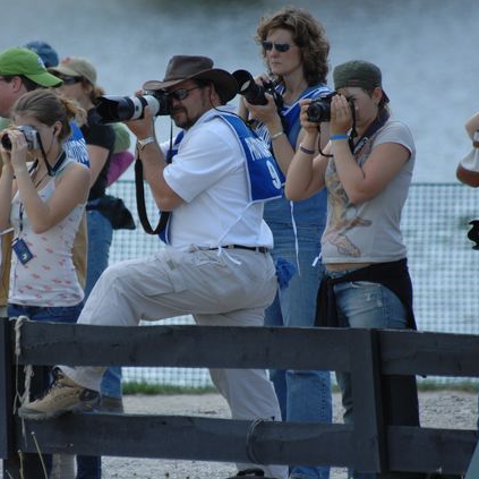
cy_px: 240
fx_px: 12070
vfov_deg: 2.3
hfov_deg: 2.3
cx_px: 164
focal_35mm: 771
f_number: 5.6
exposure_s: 1/500
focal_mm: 400
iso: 200
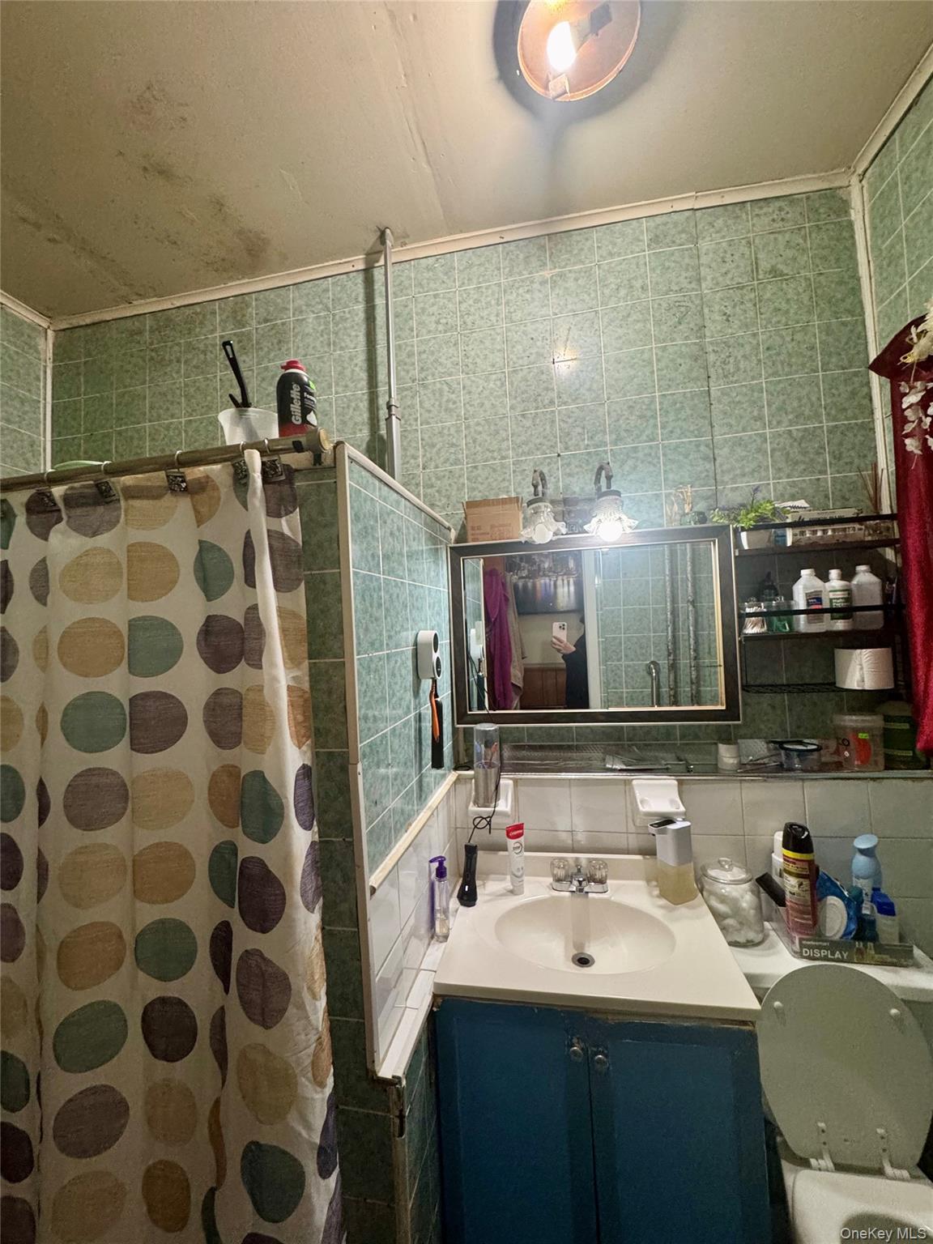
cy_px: 622
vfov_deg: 102.1
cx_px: 466
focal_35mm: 14
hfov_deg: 85.7
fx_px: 503
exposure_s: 1/60
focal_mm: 2.22
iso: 500
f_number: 2.2
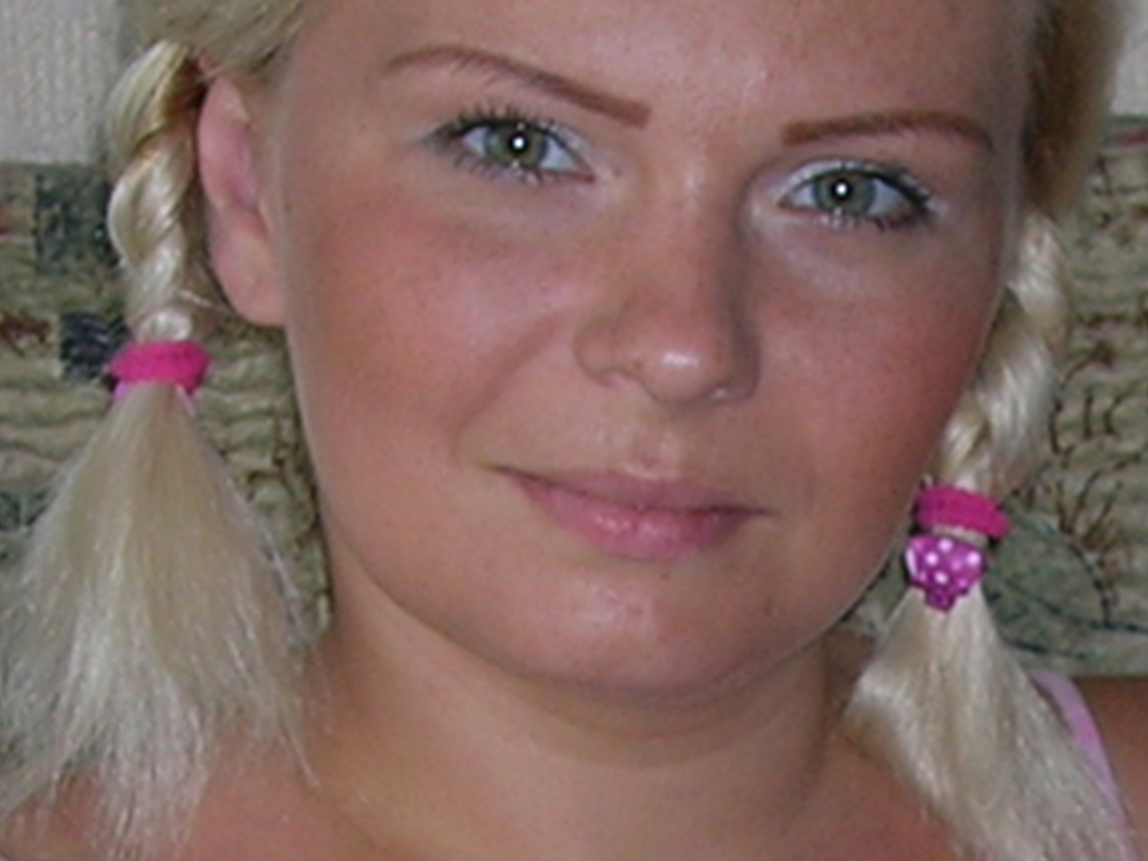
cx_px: 650
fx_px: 2388
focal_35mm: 72
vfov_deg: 20.4
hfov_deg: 27.0
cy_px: 438
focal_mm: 7.7
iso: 50
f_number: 3.2
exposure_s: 1/60.1
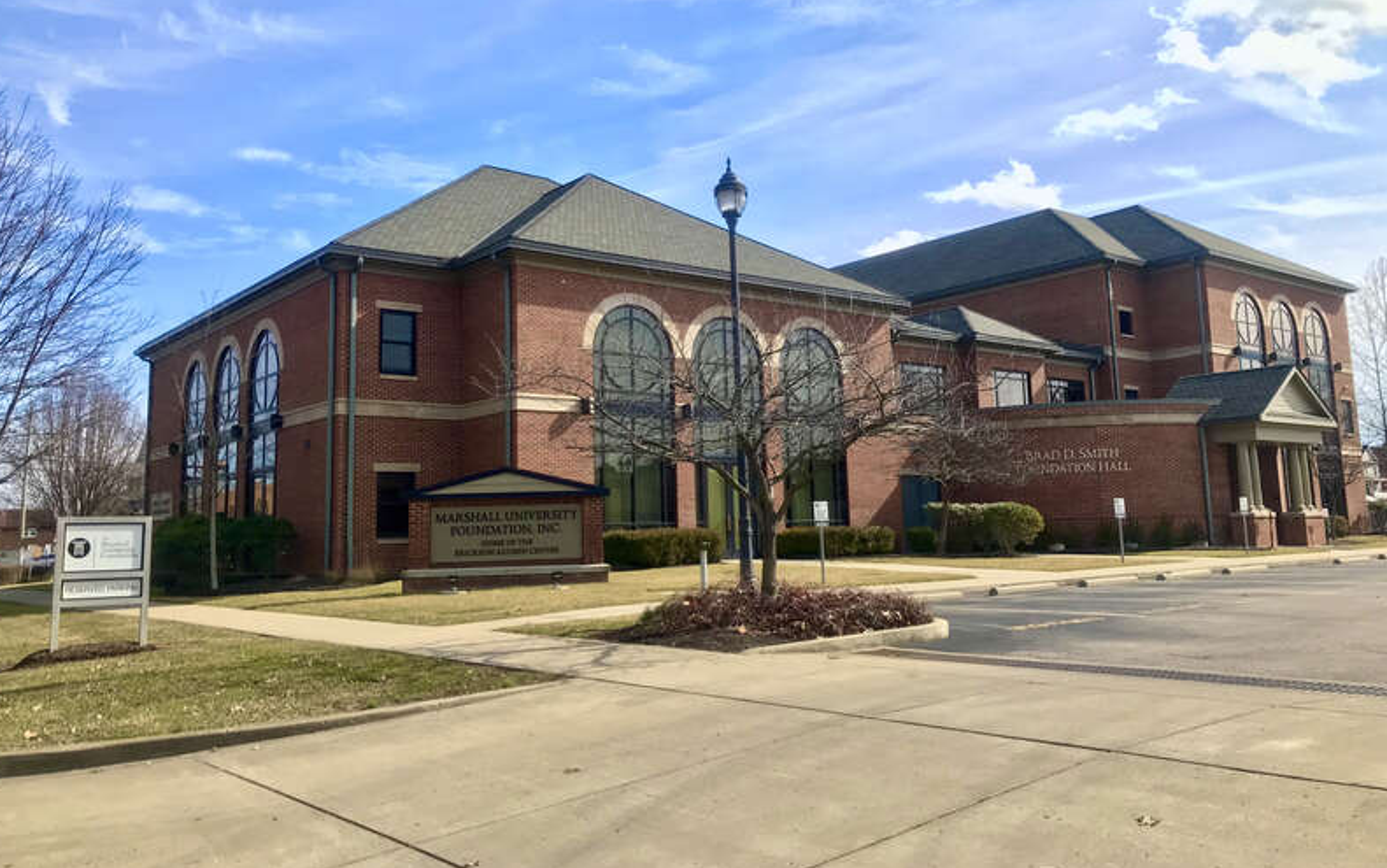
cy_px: 379
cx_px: 689
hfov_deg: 62.9
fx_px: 1134
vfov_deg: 41.8
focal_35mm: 30
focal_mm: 3.99
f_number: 1.8
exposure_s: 1/1227
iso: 20
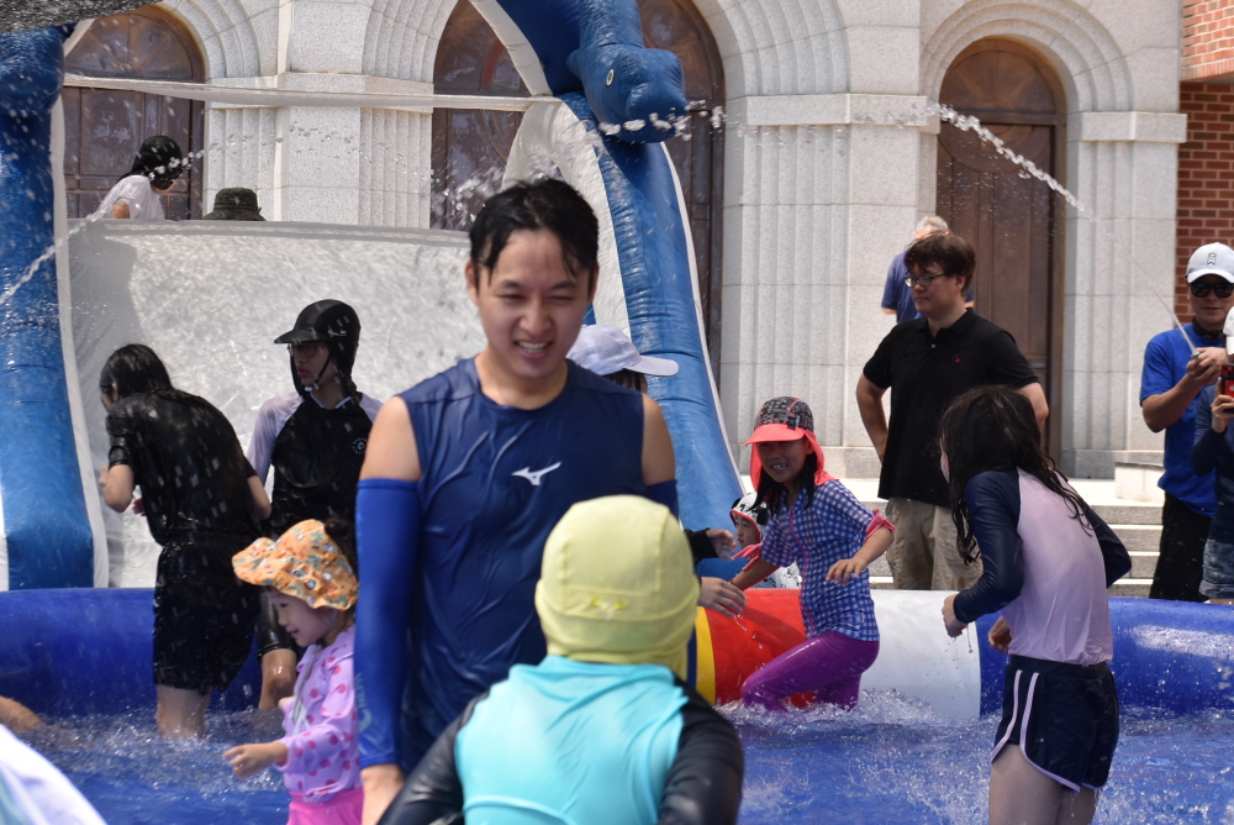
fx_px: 4013
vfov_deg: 11.7
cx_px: 617
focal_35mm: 117
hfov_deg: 17.5
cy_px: 412
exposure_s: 1/250
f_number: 8
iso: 320
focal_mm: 78
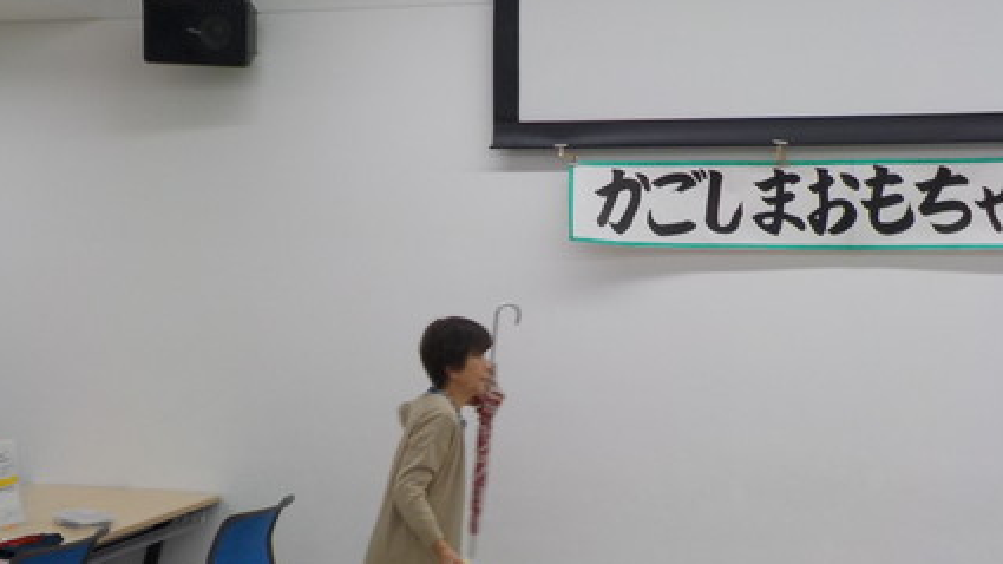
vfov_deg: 24.9
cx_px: 522
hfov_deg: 42.9
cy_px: 300
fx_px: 1277
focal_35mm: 48
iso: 125
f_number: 3.3
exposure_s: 1/80
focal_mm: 4.1
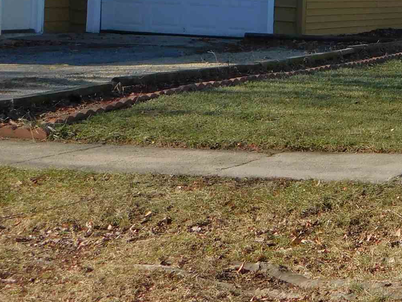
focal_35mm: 110
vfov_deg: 13.3
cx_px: 568
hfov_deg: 16.6
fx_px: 1278
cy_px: 1
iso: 125
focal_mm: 6.3
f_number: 3.5
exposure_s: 1/800
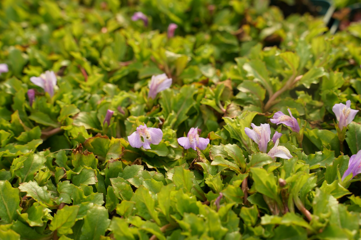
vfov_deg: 18.2
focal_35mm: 75
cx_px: 180
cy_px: 120
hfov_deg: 27.0
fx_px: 752
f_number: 10
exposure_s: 1/250
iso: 250
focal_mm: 75
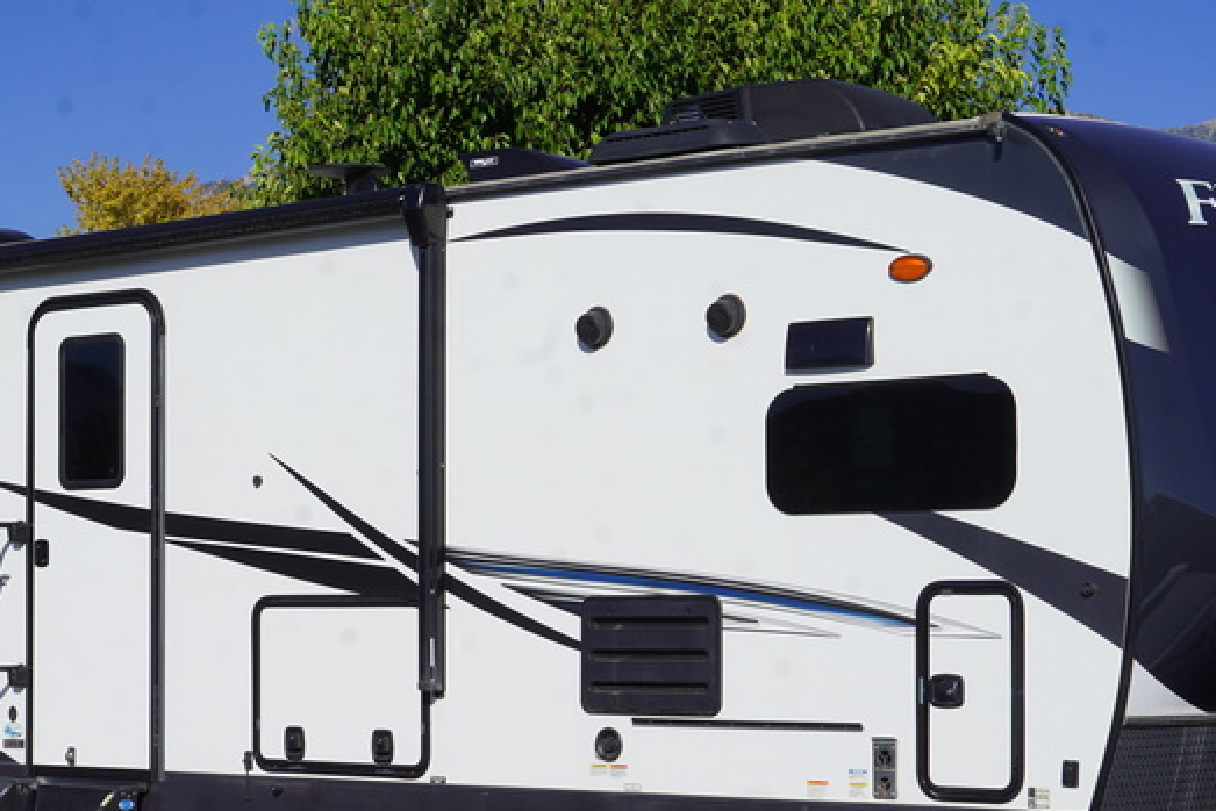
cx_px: 423
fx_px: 2973
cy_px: 645
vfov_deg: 15.4
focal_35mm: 88
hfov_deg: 23.0
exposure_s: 1/320
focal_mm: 46
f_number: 11
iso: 100
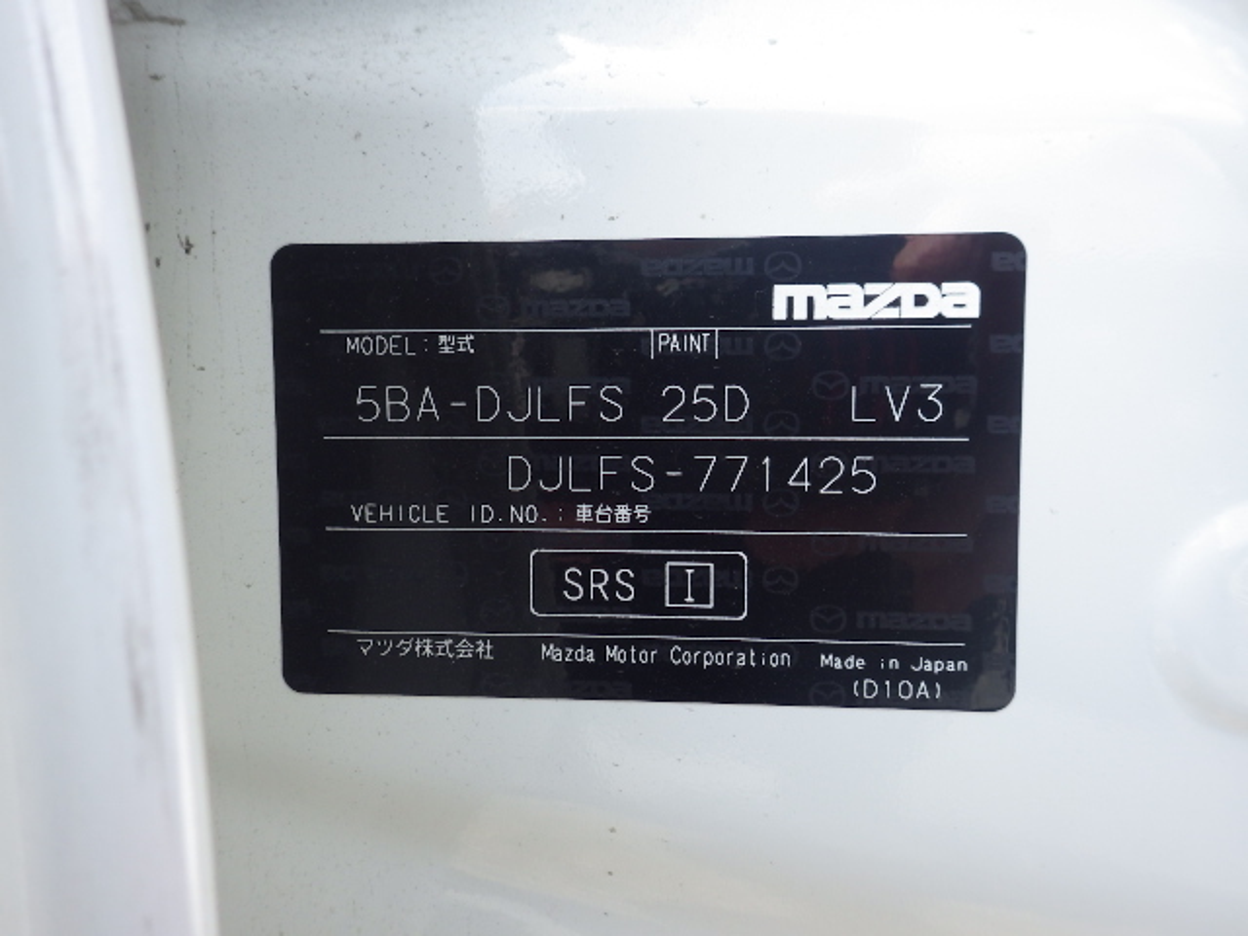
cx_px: 624
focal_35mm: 25
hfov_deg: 69.4
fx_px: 901
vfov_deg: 54.9
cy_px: 468
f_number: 2.8
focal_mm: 4.5
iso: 125
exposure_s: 1/500
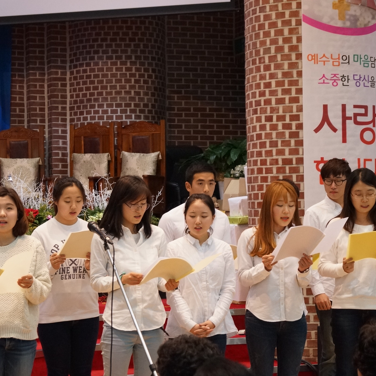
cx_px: 125
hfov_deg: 17.9
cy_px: 186
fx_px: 1192
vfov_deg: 17.9
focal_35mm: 97
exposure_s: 1/80
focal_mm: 50
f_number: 5.6
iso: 1600
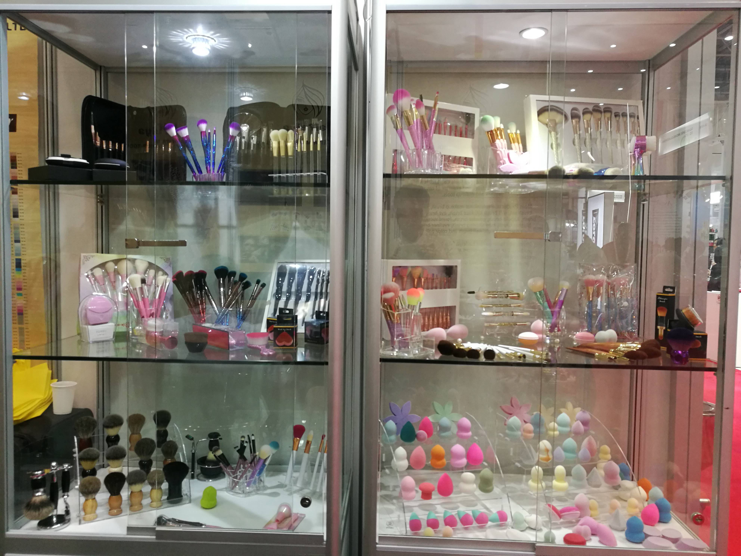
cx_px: 370
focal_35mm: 27
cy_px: 278
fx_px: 578
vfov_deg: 51.4
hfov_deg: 65.3
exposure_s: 1/33.3
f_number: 2.2
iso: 200
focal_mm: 4.5
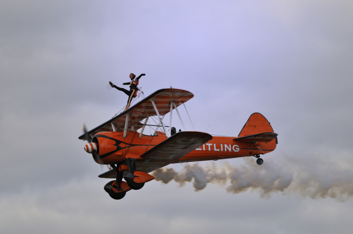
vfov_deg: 4.9
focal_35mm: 278
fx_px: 2717
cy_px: 117
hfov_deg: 7.4
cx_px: 176
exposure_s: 1/800
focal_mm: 185
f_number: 8
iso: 200
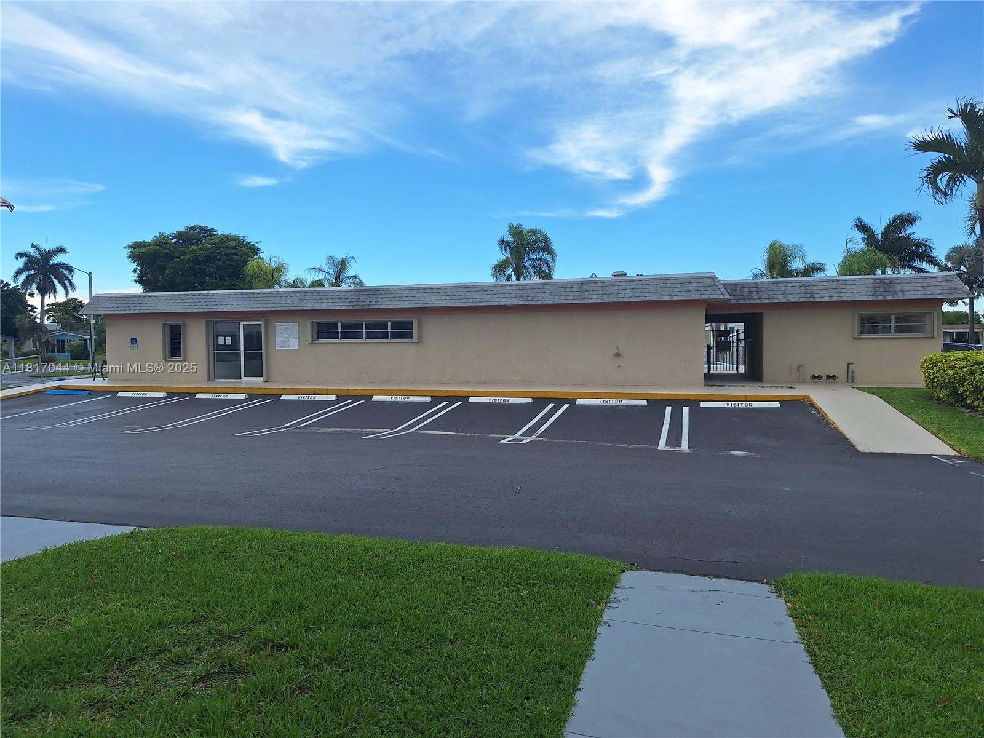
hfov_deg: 73.9
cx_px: 492
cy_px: 369
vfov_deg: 58.9
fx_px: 654
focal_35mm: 23
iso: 40
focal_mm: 5.54
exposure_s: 1/1575
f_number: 1.8
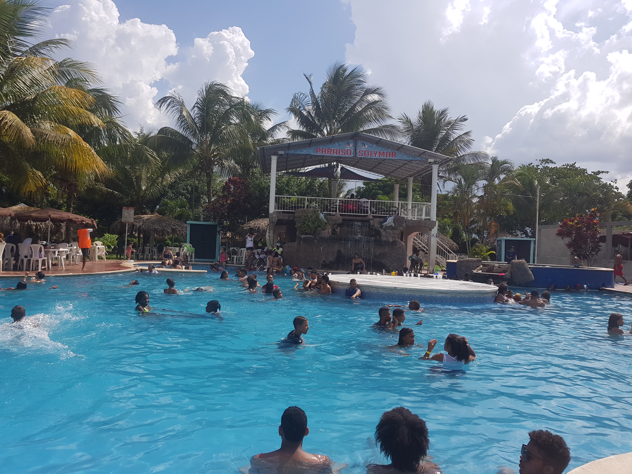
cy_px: 237
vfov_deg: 53.1
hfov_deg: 67.3
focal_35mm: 26
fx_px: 475
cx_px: 316
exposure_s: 1/3184
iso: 40
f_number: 1.7
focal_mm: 4.2
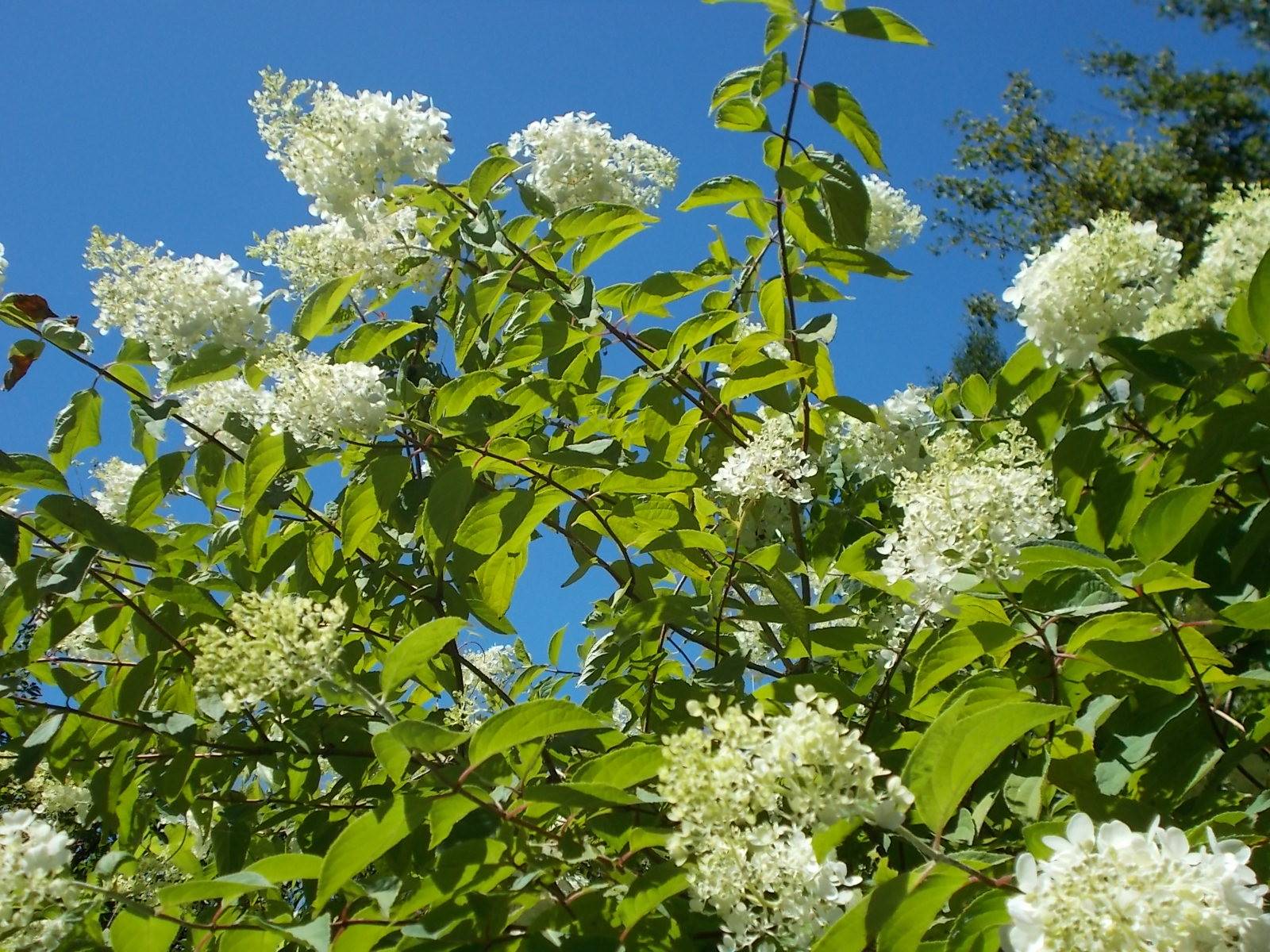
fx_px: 1614
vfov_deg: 32.9
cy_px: 476
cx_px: 635
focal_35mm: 44
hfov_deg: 42.9
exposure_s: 1/125
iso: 80
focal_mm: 7.9
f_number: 10.6
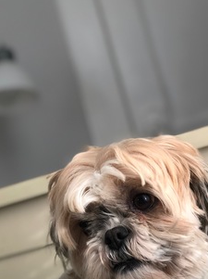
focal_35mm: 91
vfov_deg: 21.4
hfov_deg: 16.2
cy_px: 197
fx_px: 731
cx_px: 136
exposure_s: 1/60
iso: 250
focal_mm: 6.6
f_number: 2.8
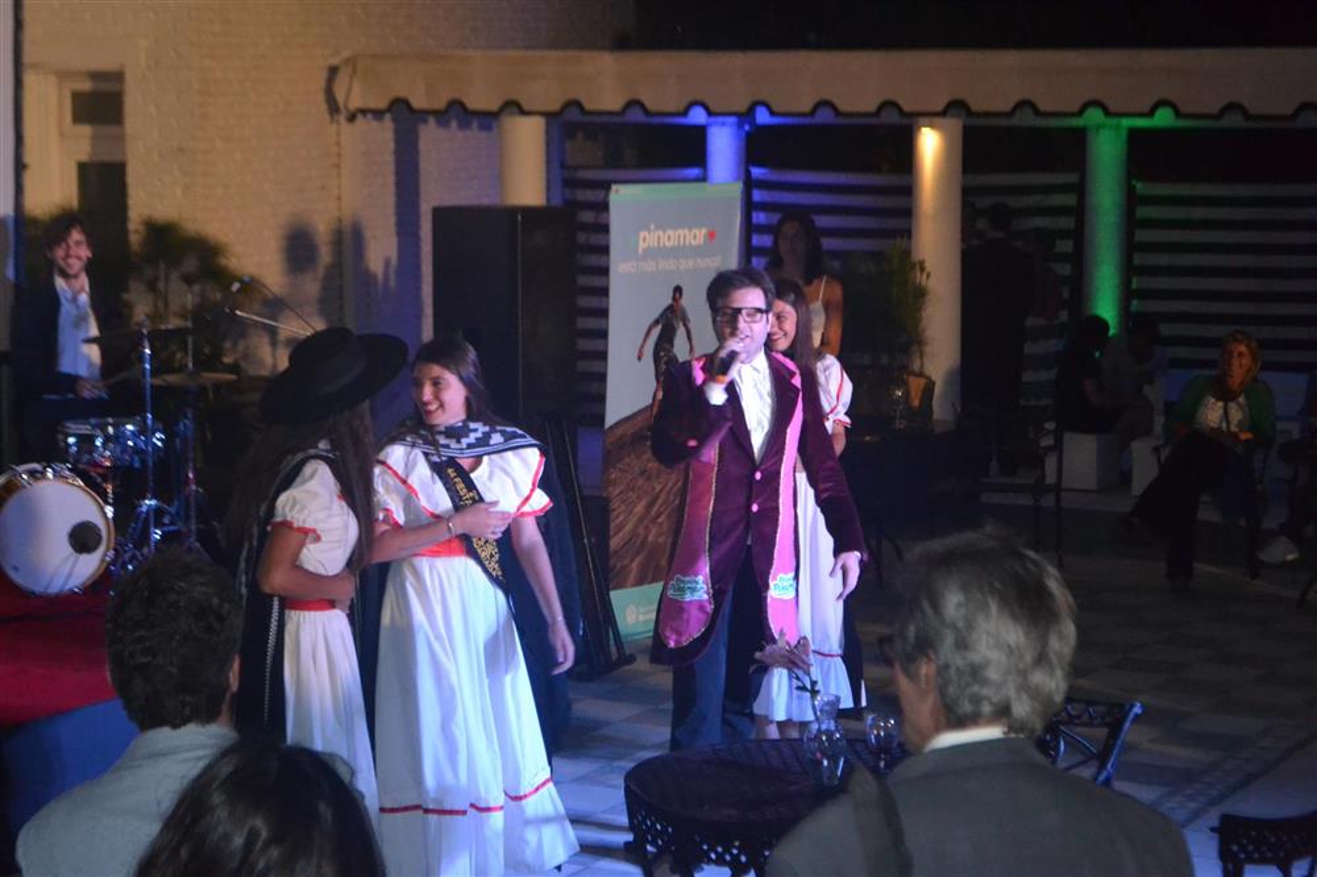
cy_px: 438
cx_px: 658
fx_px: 3017
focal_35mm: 82
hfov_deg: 24.6
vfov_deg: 16.5
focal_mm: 55
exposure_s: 1/60
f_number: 5.6
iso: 3200
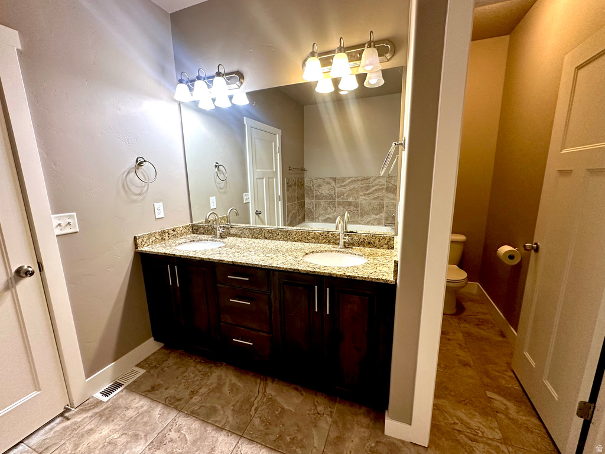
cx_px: 302
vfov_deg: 85.7
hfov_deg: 102.1
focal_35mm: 14
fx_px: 245
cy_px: 227
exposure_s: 1/60
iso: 200
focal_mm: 2.22
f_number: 2.2
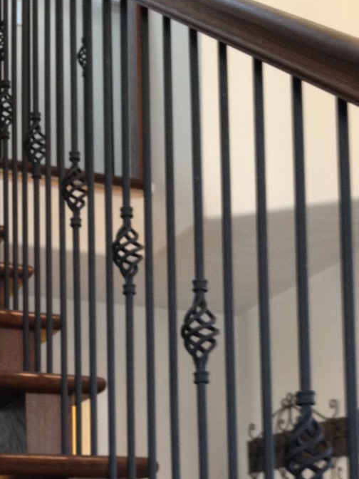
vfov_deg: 24.8
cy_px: 475
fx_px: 1037
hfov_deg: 19.6
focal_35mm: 75
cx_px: 162
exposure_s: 1/20
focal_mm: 4.28
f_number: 2.4
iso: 125
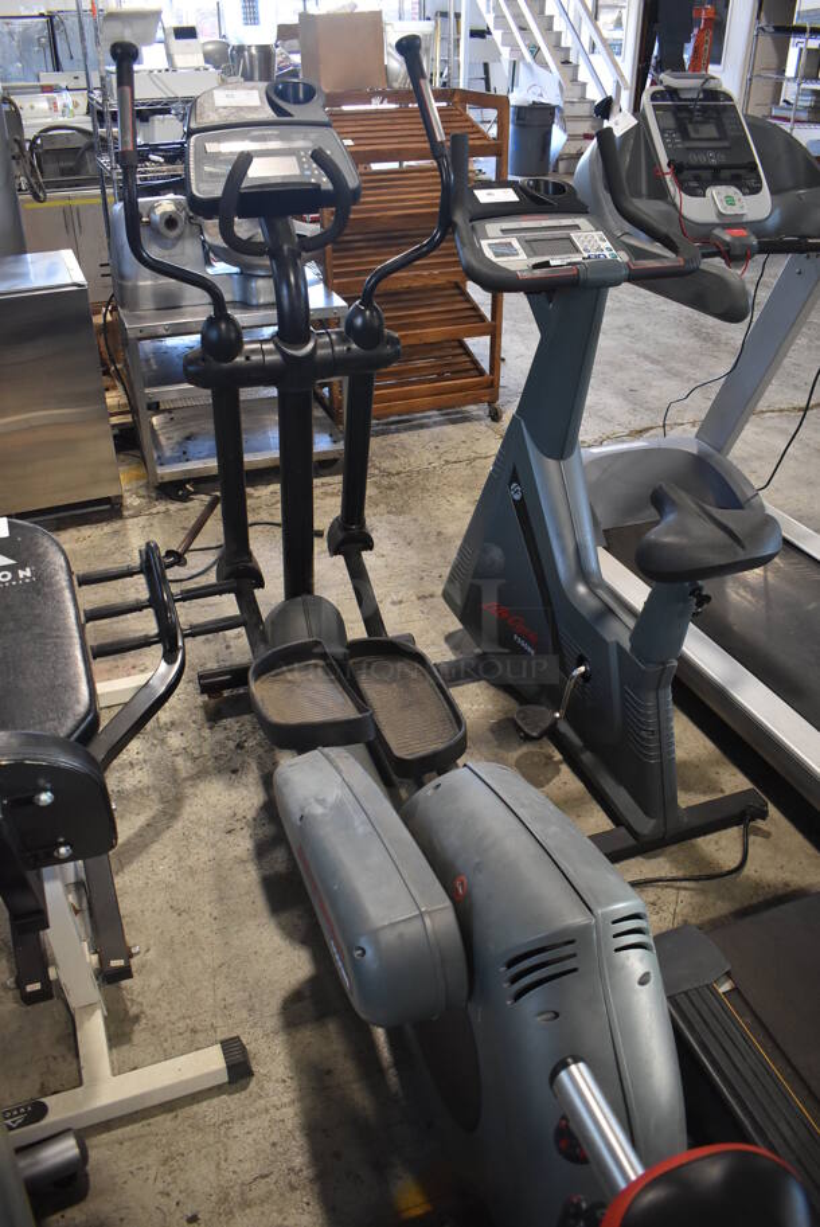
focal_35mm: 27
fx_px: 921
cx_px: 410
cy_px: 614
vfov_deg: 67.3
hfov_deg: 48.0
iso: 1400
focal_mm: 18
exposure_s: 1/125
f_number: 3.5
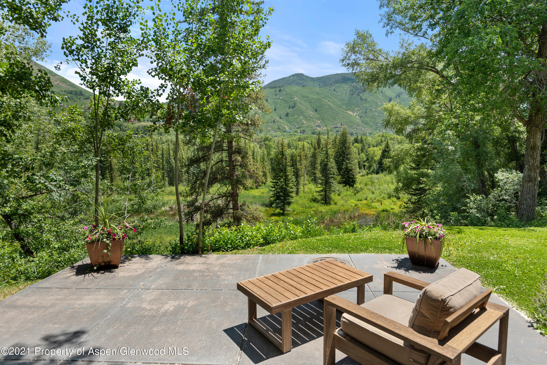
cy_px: 182
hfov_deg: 78.6
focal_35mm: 22
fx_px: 334
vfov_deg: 57.3
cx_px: 274
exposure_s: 1/50
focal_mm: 22
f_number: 8
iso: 100
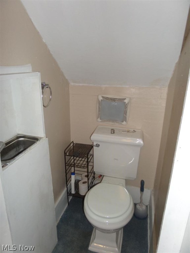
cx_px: 95
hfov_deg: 56.8
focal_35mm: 24
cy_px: 126
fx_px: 176
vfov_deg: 71.6
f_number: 3.2
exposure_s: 1/20
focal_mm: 4
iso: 100
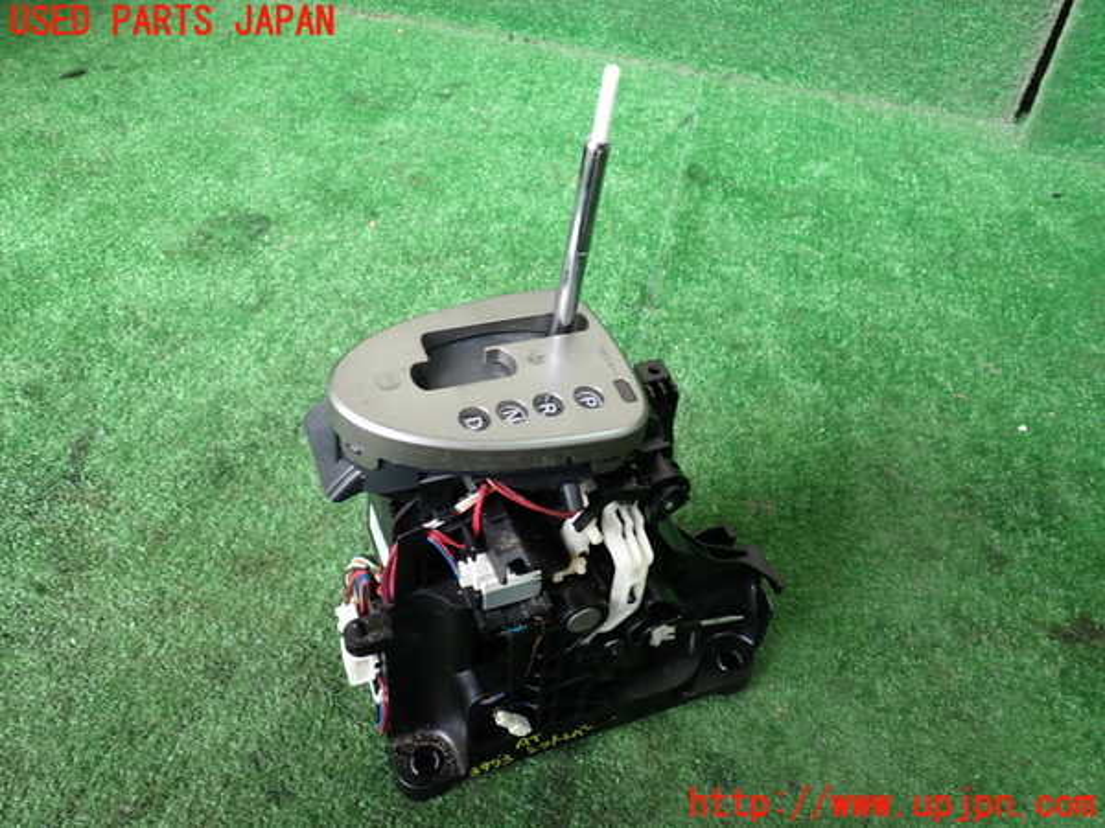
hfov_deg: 60.0
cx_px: 552
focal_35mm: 30
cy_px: 414
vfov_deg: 46.8
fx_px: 958
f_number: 2.3
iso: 200
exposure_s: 1/30
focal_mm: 5.4
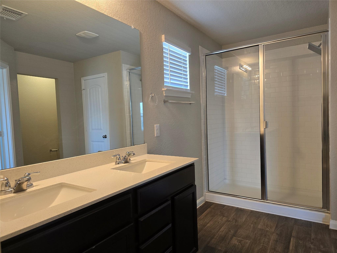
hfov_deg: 73.9
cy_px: 126
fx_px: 224
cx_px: 168
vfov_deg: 58.9
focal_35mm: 23
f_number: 1.7
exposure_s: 1/120
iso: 250
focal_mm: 6.3
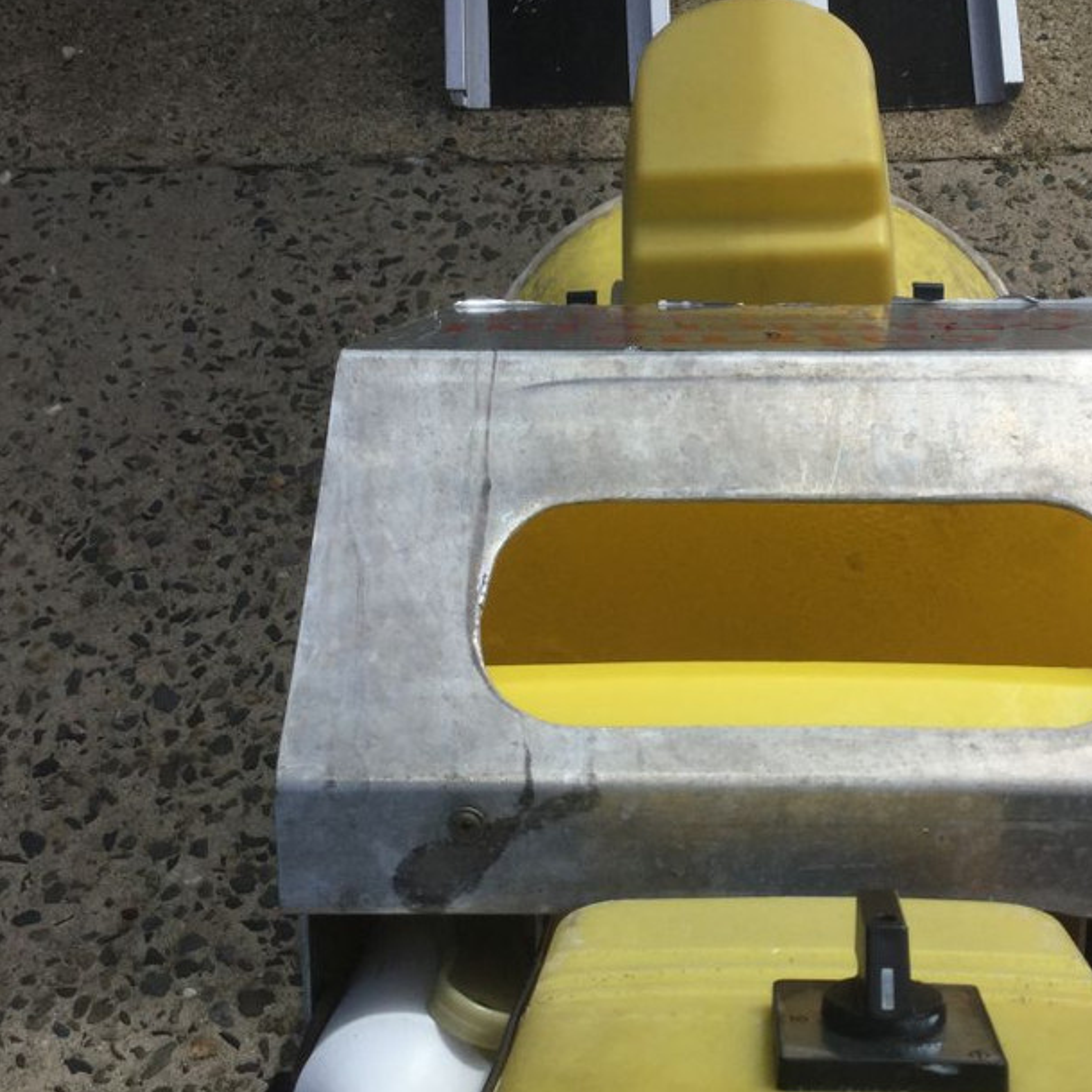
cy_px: 592
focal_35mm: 48
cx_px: 709
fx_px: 1713
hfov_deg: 35.1
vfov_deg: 35.3
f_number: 2.4
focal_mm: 3.3
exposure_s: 1/2915
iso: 25
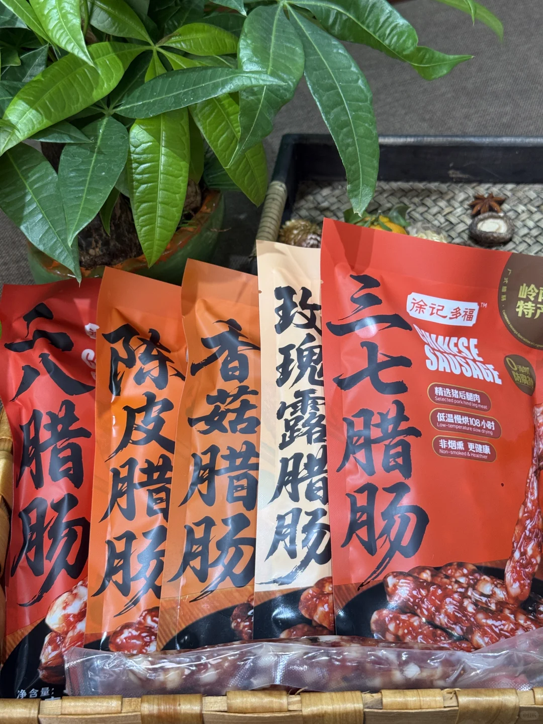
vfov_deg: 39.7
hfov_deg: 30.3
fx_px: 1004
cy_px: 362
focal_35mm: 48
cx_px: 272
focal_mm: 6.76
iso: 80
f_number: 1.78
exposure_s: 1/50
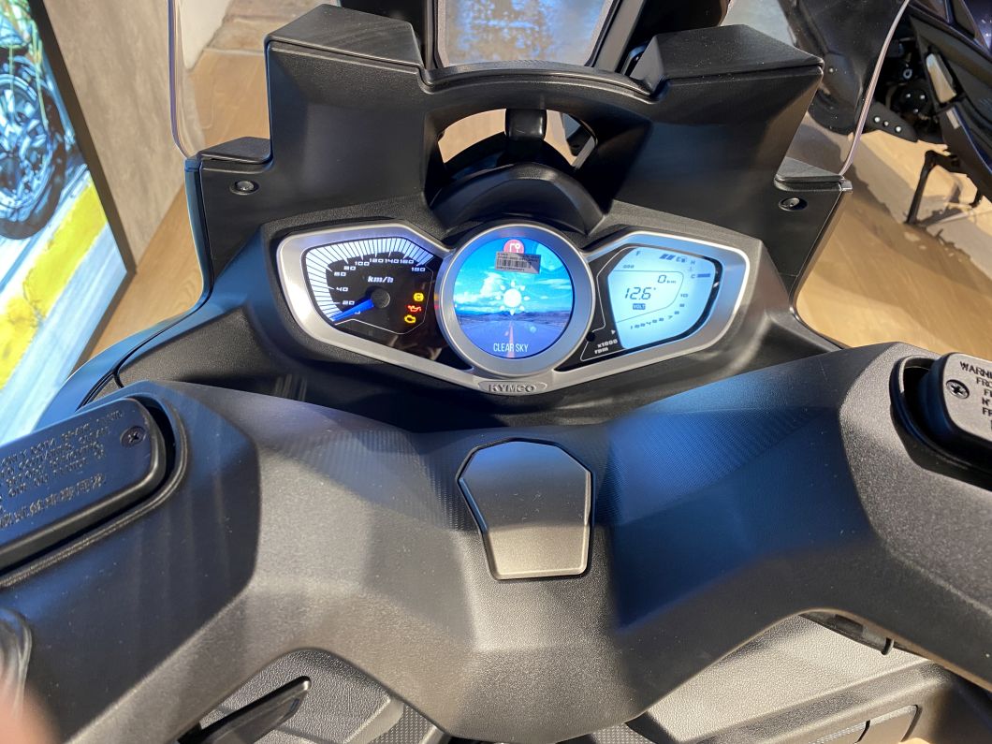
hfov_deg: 67.3
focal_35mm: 26
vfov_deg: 53.1
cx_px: 496
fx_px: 745
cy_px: 372
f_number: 1.8
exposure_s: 1/50
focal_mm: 4.25
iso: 160
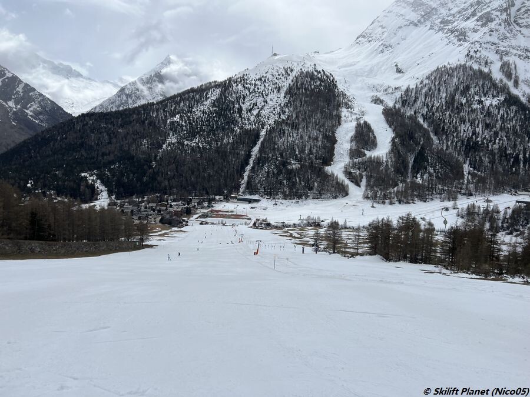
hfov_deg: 67.3
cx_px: 265
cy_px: 198
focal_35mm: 26
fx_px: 398
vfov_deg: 53.1
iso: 50
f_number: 1.5
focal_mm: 5.7
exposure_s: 1/12658
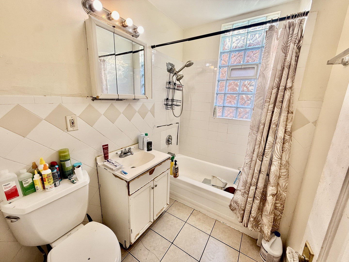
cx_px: 174
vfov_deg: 85.7
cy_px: 131
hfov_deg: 102.1
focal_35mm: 14
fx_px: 141
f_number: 2.2
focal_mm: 2.22
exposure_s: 1/120
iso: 64
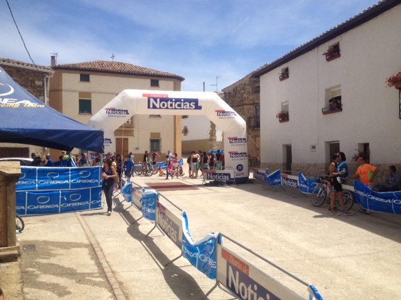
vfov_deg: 40.7
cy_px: 150
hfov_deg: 52.6
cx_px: 200
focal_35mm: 35
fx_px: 405
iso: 64
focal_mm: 4.28
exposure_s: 1/1672
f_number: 2.4
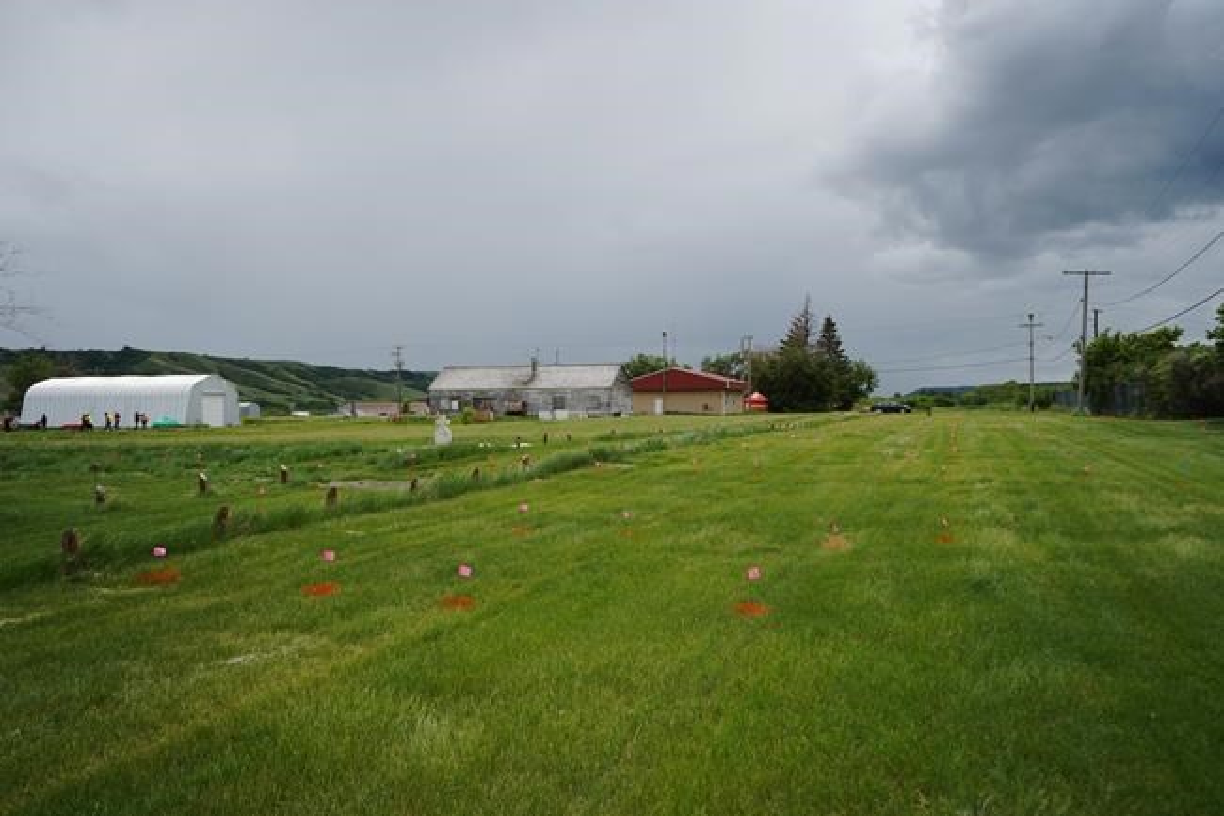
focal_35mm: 30
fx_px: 1020
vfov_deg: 43.6
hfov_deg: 61.9
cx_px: 612
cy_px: 408
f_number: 4.5
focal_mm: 30
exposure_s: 1/4000
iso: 500
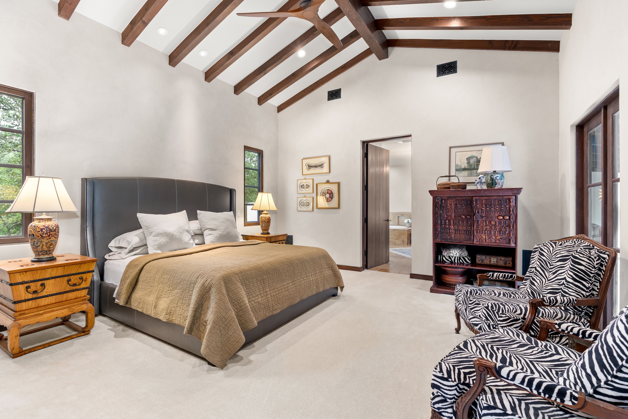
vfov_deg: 73.7
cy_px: 210
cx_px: 314
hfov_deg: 96.7
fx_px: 279
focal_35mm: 16
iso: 320
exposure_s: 1
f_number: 7.1
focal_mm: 16
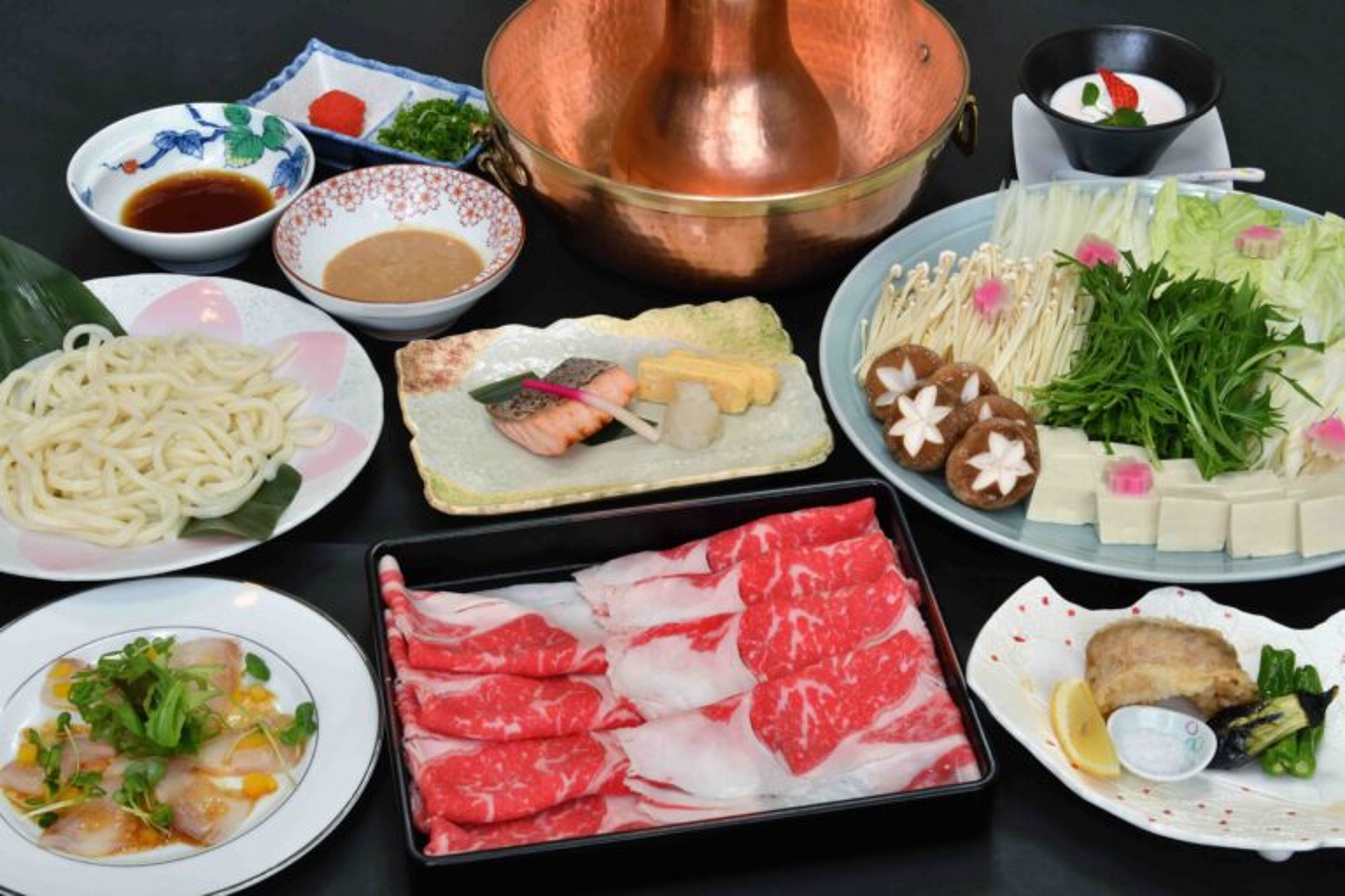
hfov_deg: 28.1
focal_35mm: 72
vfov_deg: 18.9
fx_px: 2690
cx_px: 672
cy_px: 448
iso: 200
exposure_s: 1/4
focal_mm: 48
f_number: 13
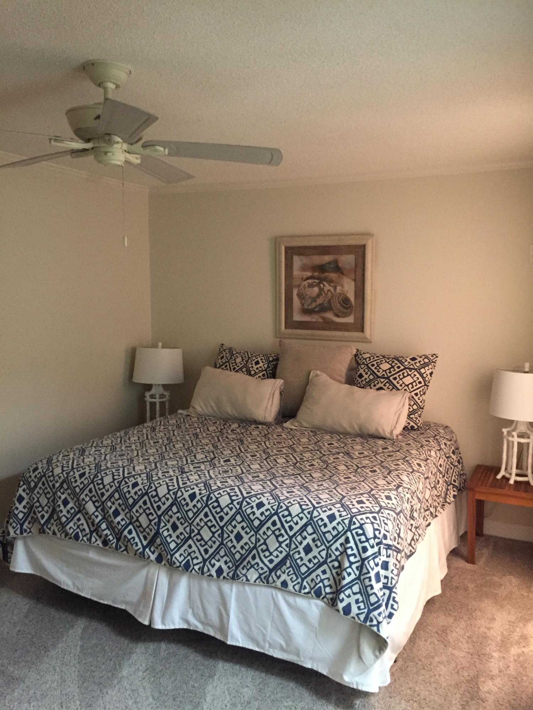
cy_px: 355
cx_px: 266
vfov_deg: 61.7
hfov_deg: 48.2
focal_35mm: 29
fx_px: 595
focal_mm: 4.15
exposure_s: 1/15
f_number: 2.2
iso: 320
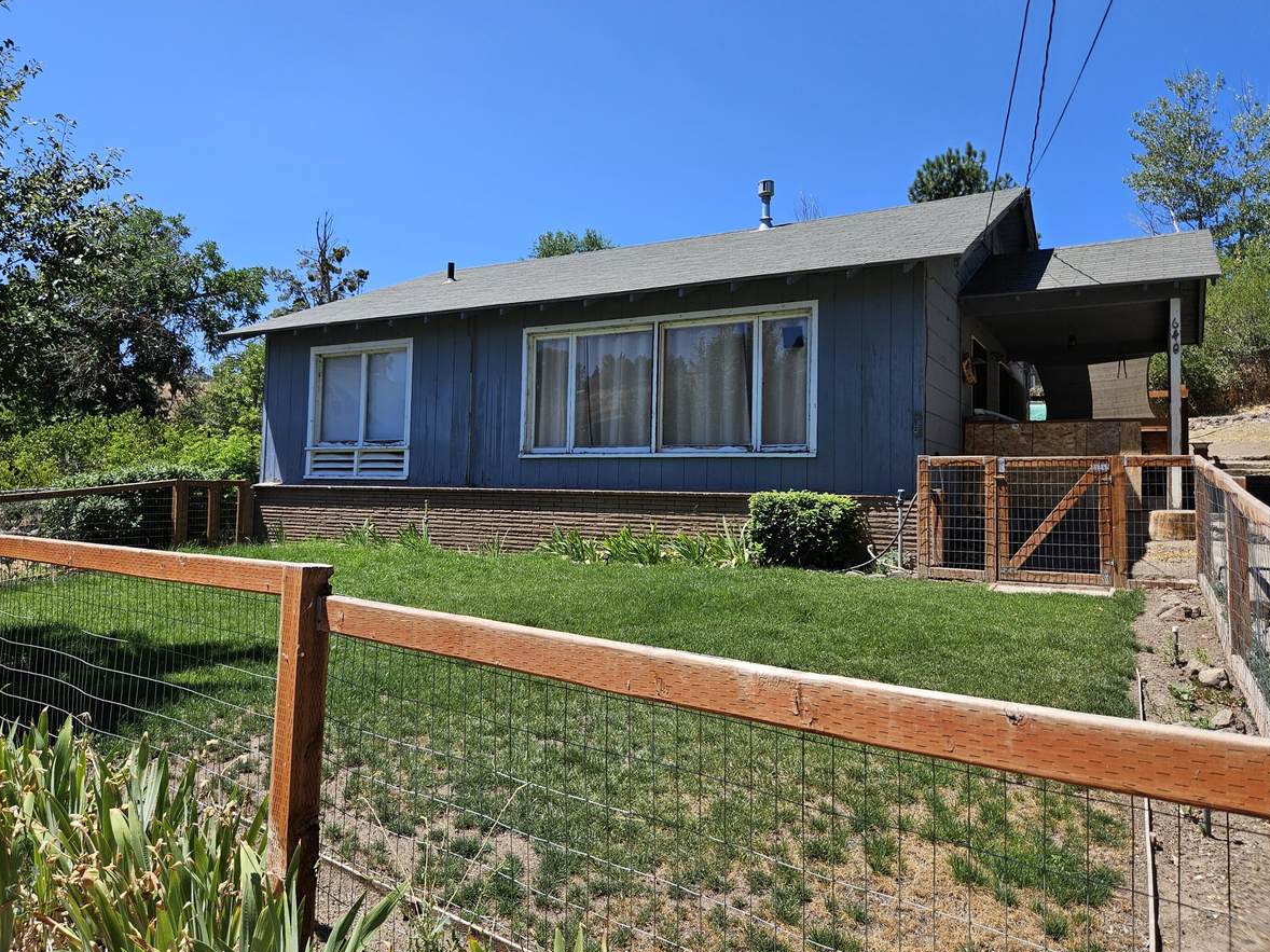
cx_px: 586
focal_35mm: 25
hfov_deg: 69.3
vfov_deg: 54.8
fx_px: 917
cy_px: 440
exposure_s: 1/1525
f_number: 1.8
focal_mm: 5.4
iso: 32
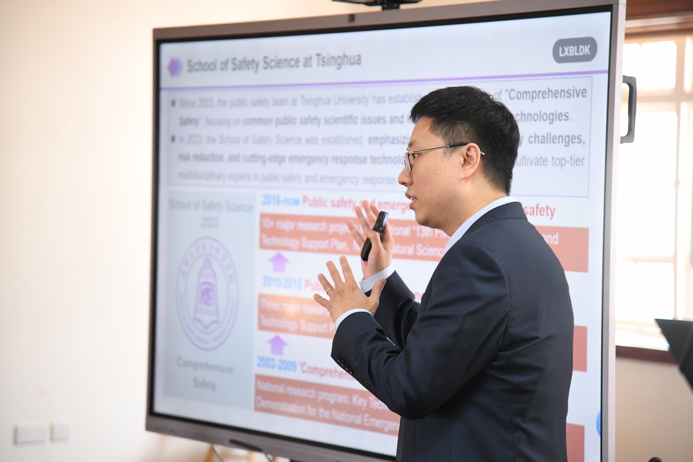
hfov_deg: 17.1
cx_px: 346
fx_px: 2310
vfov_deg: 11.4
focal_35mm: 120
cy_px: 231
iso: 2500
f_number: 4
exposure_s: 1/125
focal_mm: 120
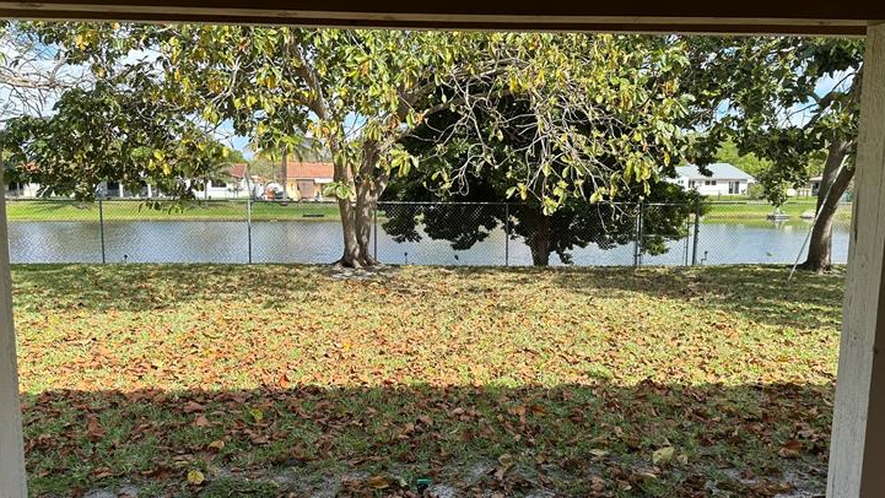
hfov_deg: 66.0
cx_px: 426
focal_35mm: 29
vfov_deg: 40.1
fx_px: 681
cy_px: 280
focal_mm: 6.86
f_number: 1.78
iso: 80
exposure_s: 1/1916
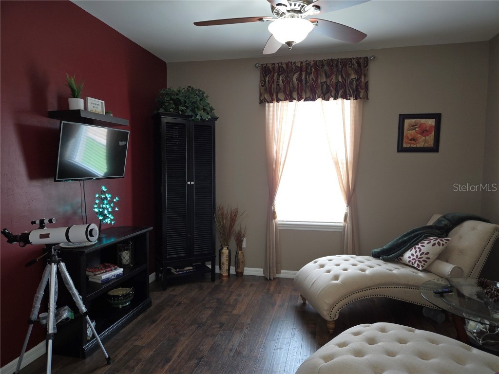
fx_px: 332
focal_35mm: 23
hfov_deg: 73.9
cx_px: 250
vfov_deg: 58.9
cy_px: 187
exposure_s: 1/40
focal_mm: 5.4
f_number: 1.8
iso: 100
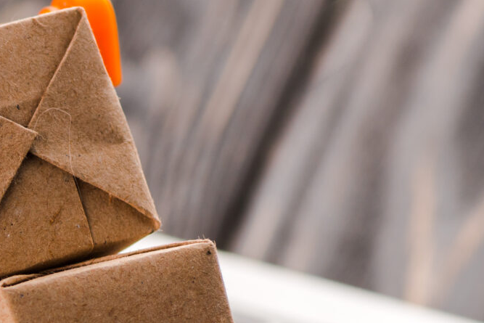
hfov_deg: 5.1
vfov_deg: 3.4
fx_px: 5419
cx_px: -282
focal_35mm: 403
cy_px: 567
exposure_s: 1/200
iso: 100
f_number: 7.1
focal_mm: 105
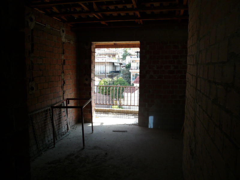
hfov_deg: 63.4
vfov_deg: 49.7
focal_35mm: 28
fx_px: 194
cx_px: 120
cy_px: 90
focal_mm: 4.6
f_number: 2.8
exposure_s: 1/125
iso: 100
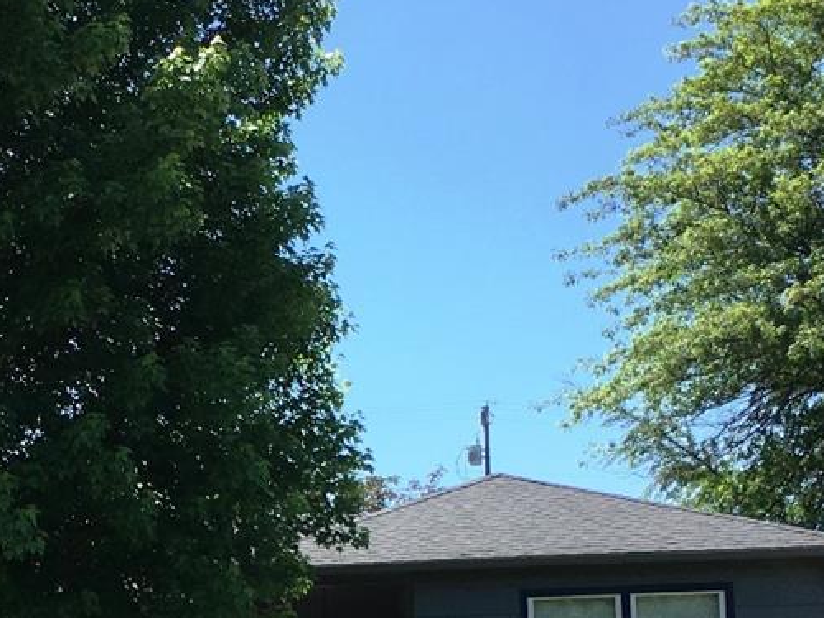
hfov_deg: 22.1
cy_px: 621
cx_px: 124
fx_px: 2071
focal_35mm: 87
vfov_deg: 16.6
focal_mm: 4.15
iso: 25
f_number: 2.2
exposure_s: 1/1026
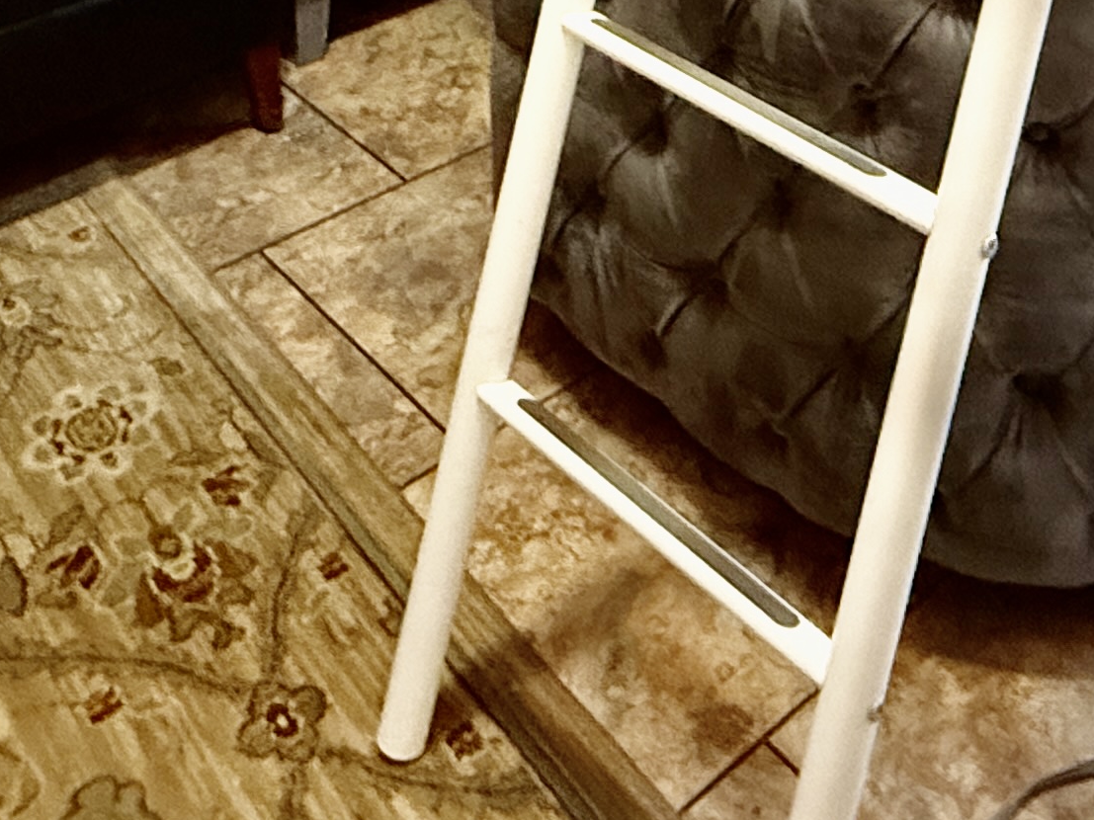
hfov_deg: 37.3
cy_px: -393
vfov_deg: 23.3
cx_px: 677
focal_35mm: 51
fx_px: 1612
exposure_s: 1/60
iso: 1000
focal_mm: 2.22
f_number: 2.2
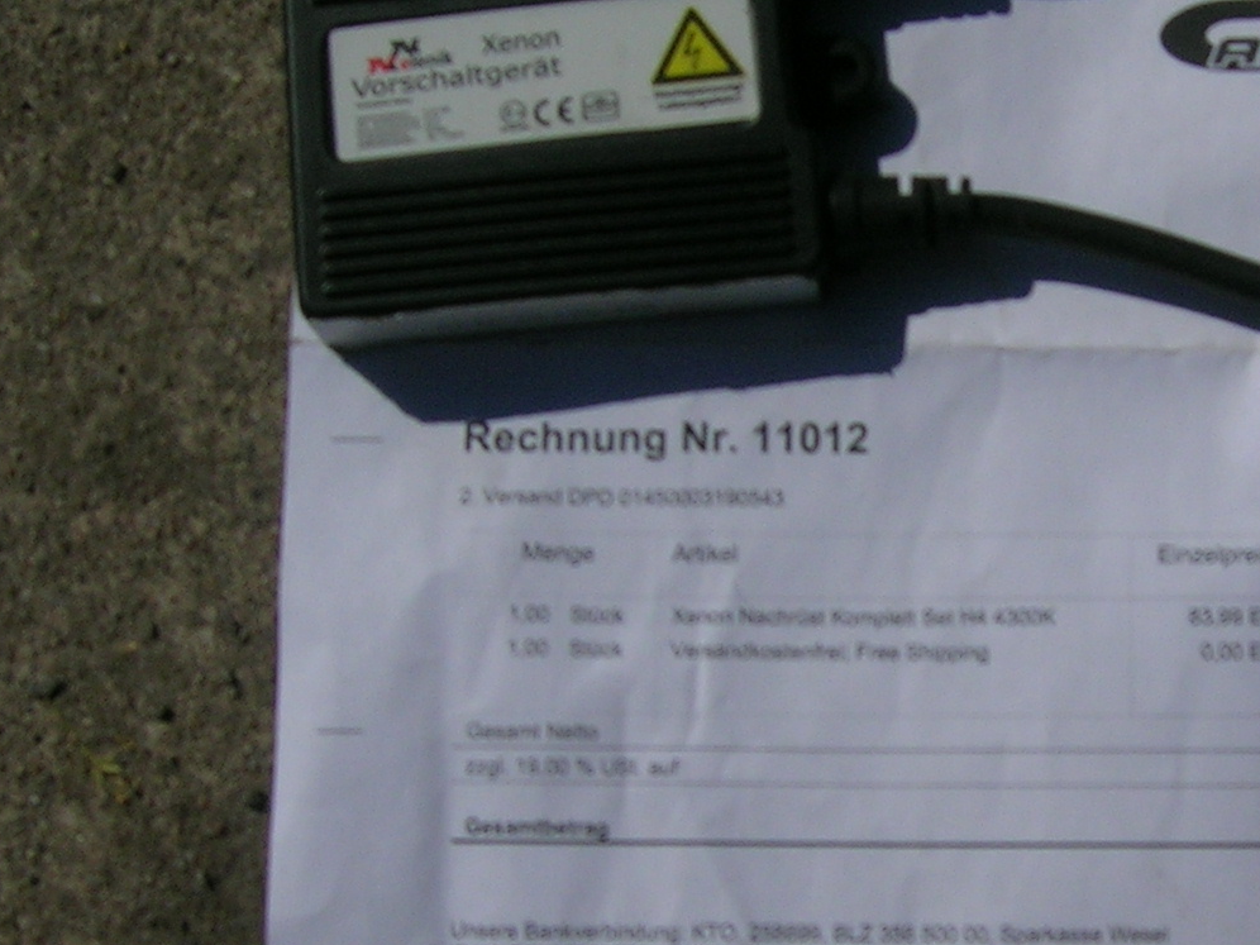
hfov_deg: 26.3
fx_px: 2621
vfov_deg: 20.3
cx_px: 1077
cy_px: 678
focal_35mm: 72
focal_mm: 5.4
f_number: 4.8
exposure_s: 1/2900
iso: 50
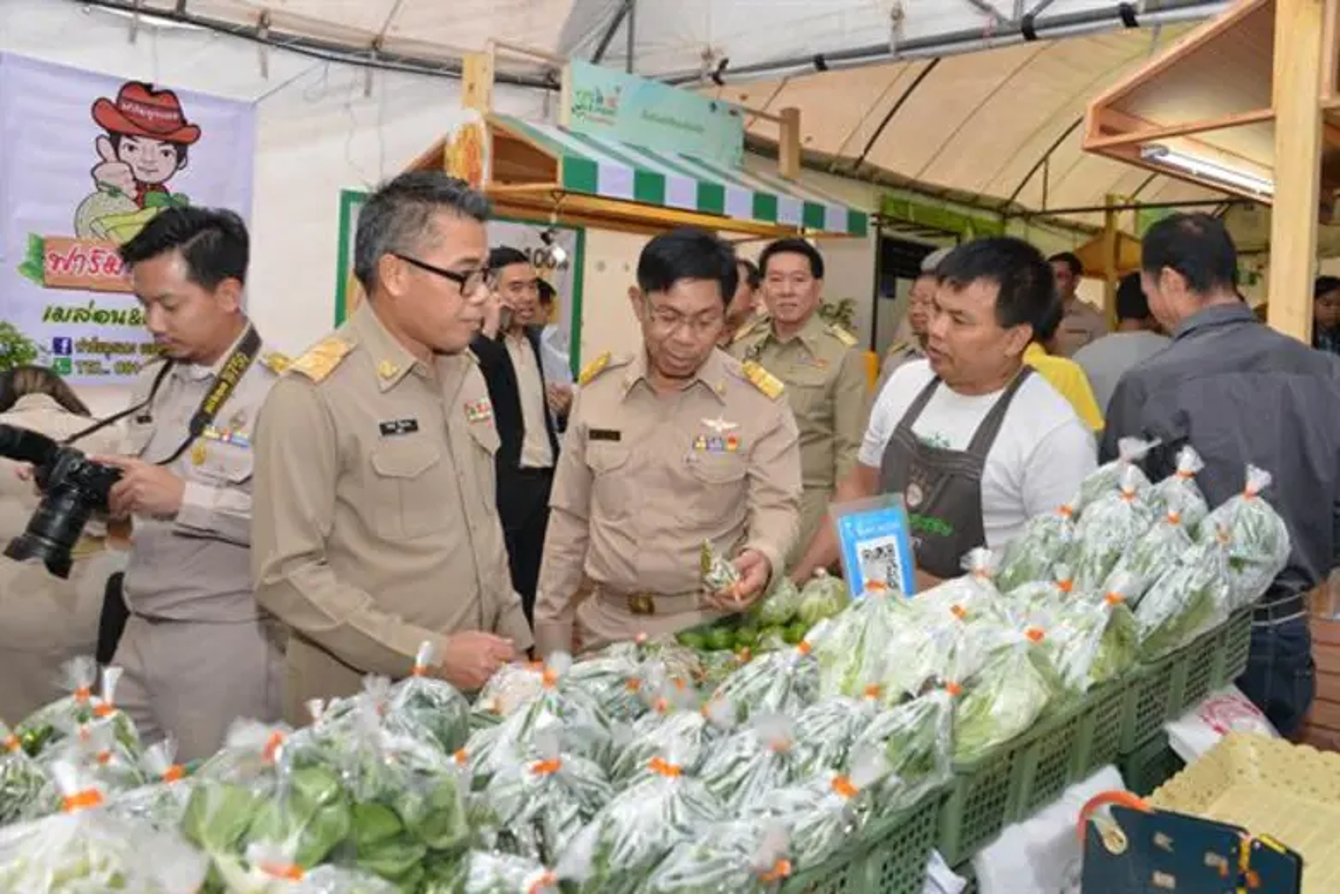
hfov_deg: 58.7
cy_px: 447
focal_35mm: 32
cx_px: 670
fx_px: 1191
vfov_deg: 41.1
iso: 800
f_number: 6.3
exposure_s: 1/100
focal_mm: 32
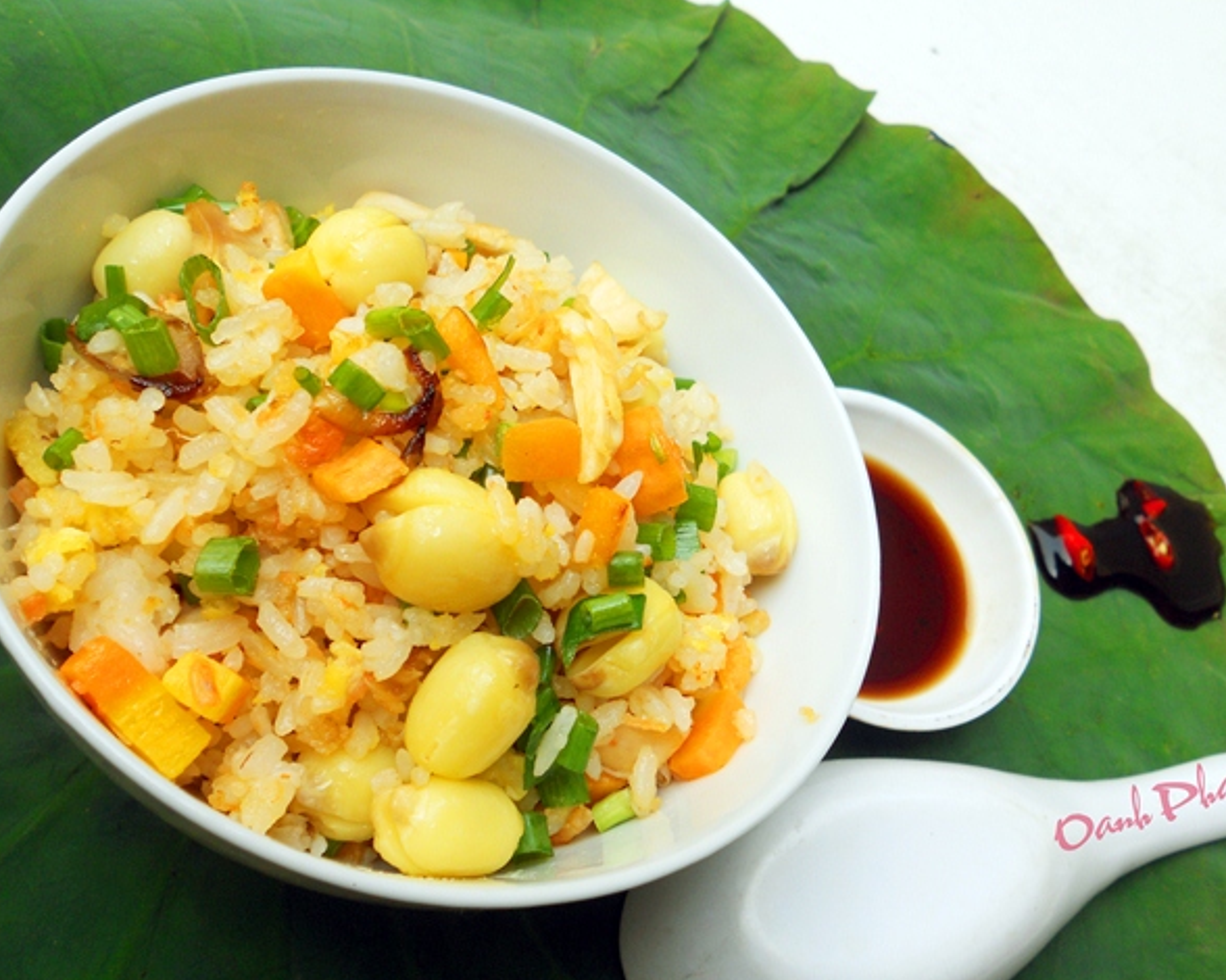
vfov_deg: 43.3
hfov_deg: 52.9
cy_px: 494
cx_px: 621
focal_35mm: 34
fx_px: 1233
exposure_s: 1/125
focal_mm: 5.8
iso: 80
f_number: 3.5
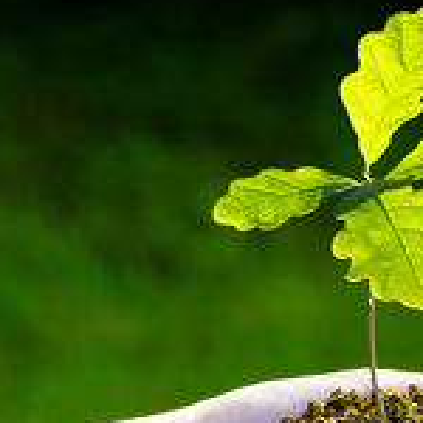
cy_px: 399
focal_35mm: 327
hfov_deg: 5.4
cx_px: 376
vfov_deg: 5.3
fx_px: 4521
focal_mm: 86
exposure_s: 1/160
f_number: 9
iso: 400
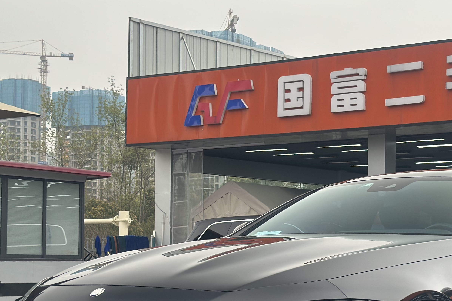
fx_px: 1055
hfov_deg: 23.9
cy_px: 233
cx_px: 347
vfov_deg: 16.2
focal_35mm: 84
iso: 80
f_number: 1.78
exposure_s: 1/299
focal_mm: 6.86
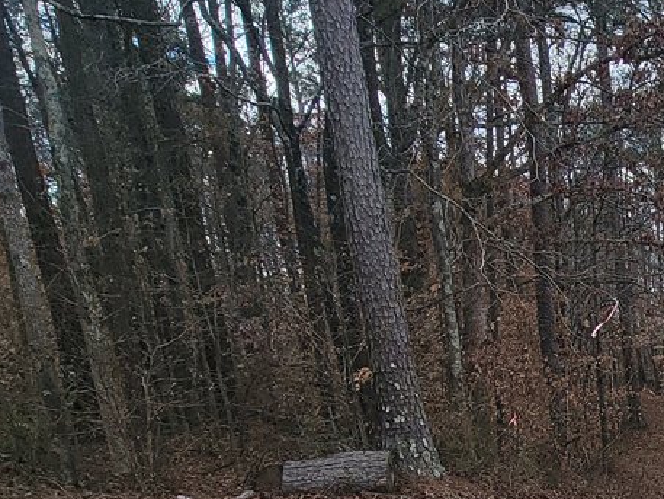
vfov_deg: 29.6
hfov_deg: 33.7
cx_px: 833
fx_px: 825
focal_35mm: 43
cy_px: 575
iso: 50
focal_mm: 2.2
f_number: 2.2
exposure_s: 1/767
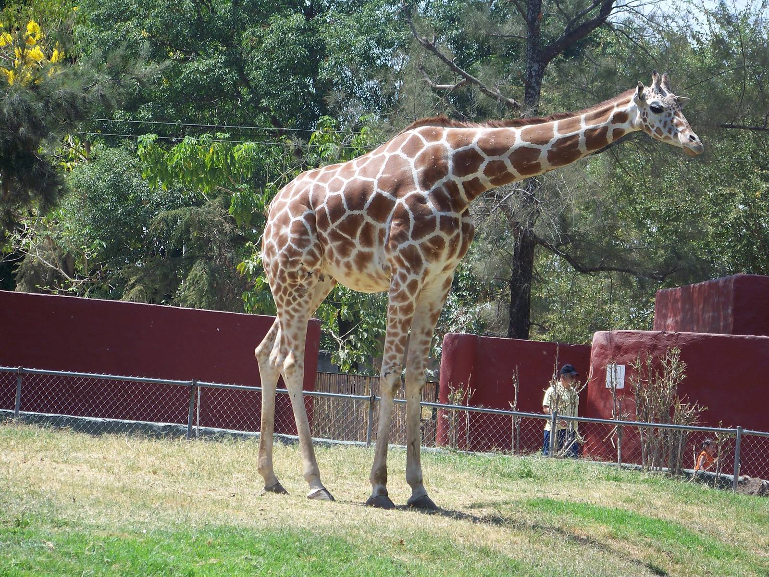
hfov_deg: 10.1
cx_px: 384
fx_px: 4354
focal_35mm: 196
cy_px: 288
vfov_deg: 7.6
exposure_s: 1/320
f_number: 3.6
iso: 64
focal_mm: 31.6
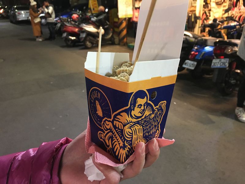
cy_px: 92
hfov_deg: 61.7
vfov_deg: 48.2
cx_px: 122
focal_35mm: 29
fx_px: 205
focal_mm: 4.15
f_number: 2.2
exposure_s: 1/17
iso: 200
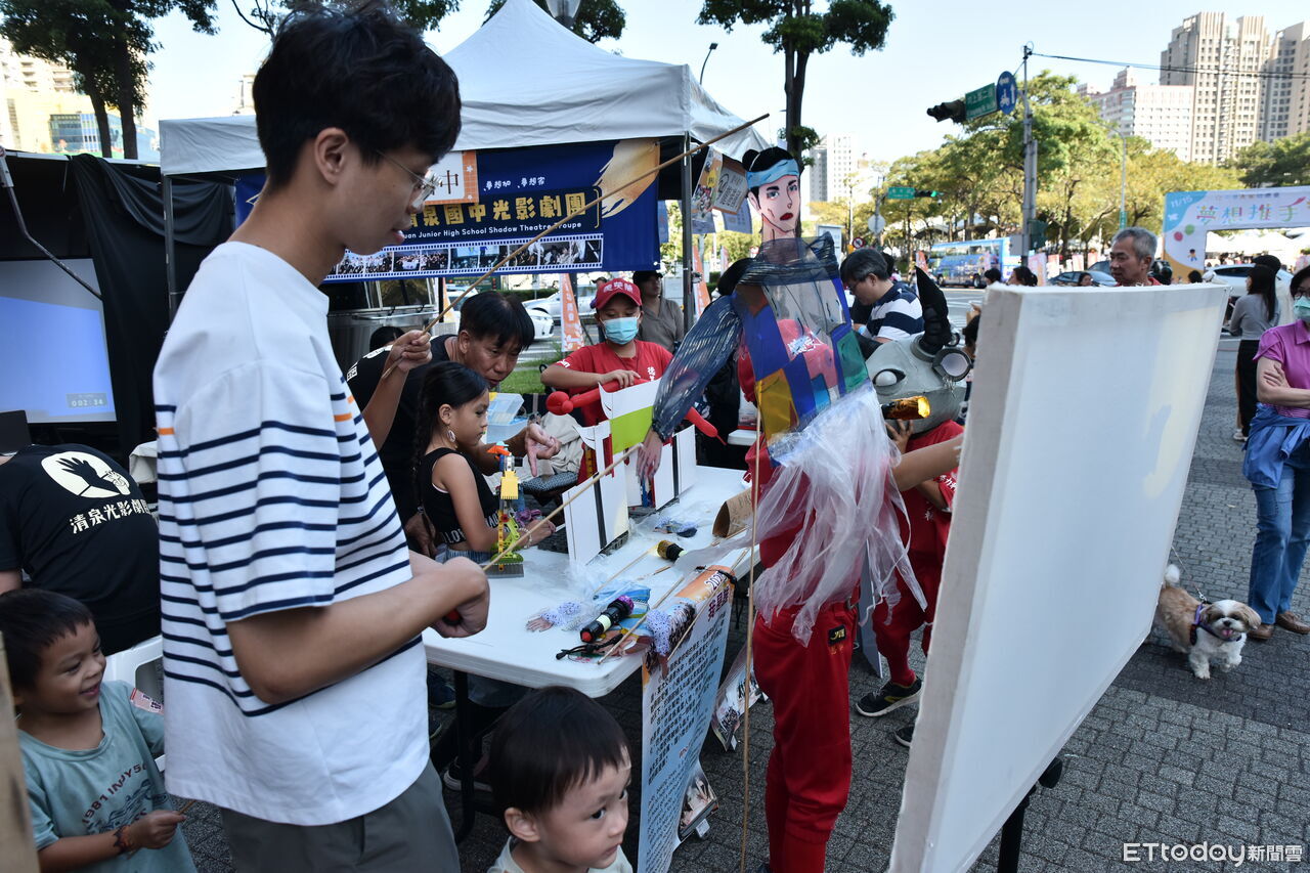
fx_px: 873
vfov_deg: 53.1
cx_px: 655
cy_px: 436
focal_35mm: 24
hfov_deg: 73.8
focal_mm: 24
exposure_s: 1/500
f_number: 5.6
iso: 400
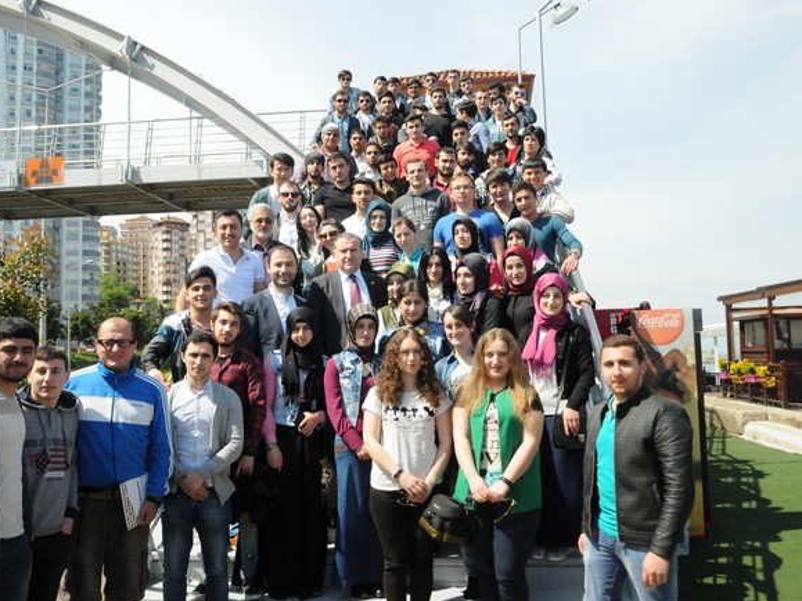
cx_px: 380
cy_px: 296
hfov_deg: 59.9
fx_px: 695
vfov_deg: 46.8
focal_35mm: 30
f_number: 3.5
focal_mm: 18
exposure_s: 1/8000
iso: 1600
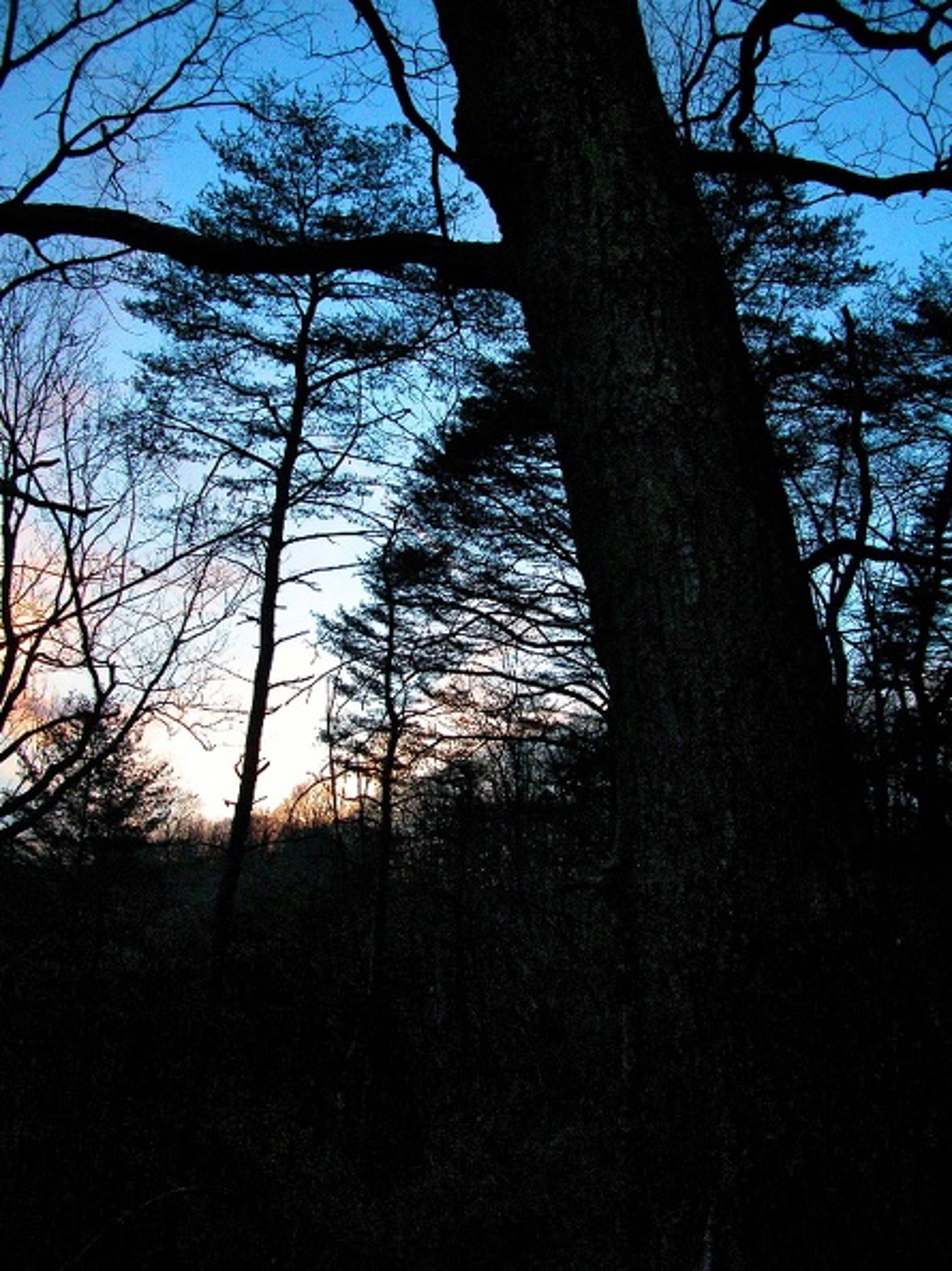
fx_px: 1248
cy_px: 636
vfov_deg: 54.0
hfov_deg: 41.8
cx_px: 476
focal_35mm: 34
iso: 400
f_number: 2.8
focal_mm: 8.9
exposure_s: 1/250
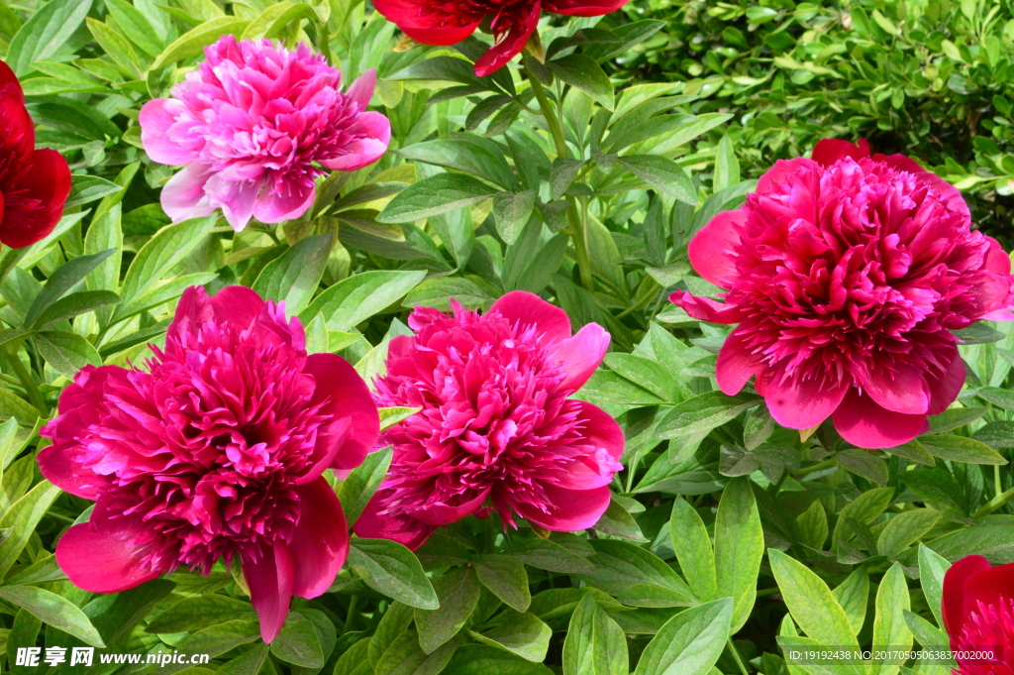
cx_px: 507
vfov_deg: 15.7
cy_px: 338
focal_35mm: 87
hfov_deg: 23.4
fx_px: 2448
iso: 1400
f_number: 20
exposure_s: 1/250
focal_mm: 58
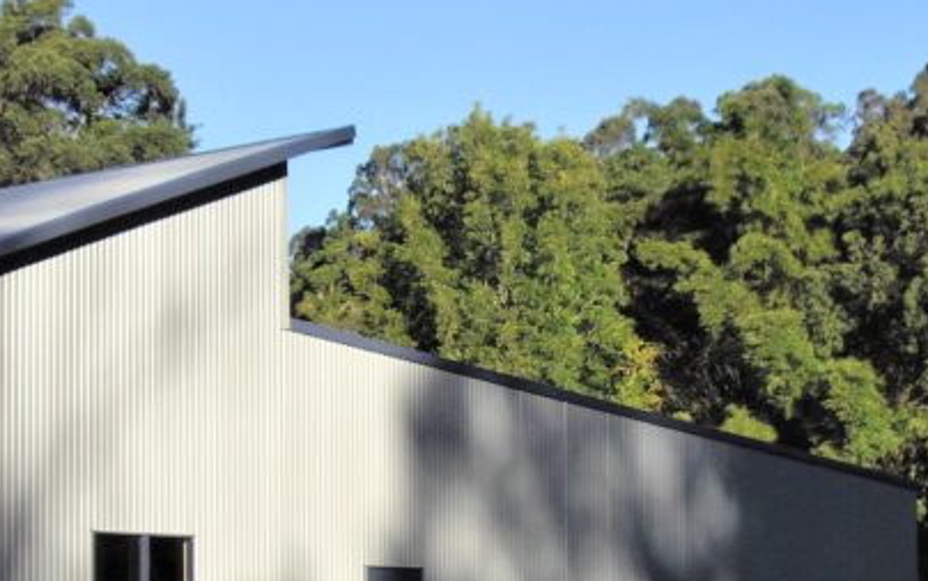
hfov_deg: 20.4
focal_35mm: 102
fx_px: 2581
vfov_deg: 12.8
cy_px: 494
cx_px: 420
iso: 64
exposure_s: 1/1000
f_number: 2.8
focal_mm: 7.9
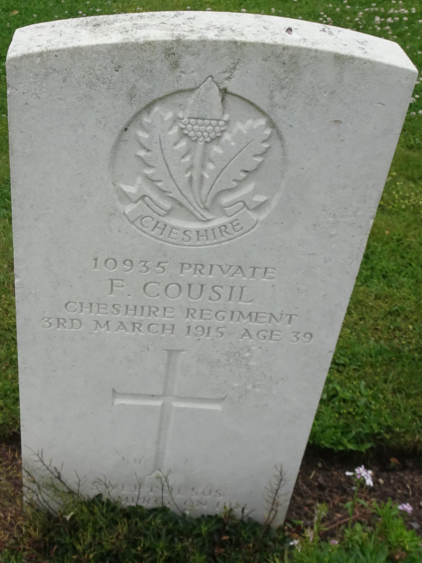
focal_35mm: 25
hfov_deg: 54.9
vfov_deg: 69.4
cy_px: 293
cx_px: 207
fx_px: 406
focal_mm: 4.1
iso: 80
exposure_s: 1/500
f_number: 3.5
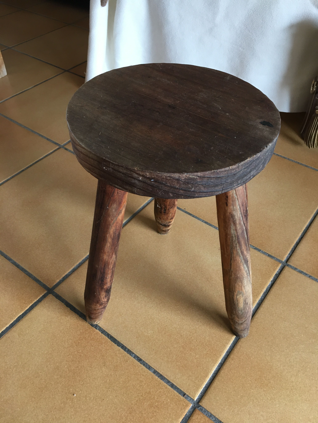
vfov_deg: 61.7
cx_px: 159
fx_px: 355
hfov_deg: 48.2
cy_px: 212
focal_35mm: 29
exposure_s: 1/33
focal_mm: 4.15
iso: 125
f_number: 2.2
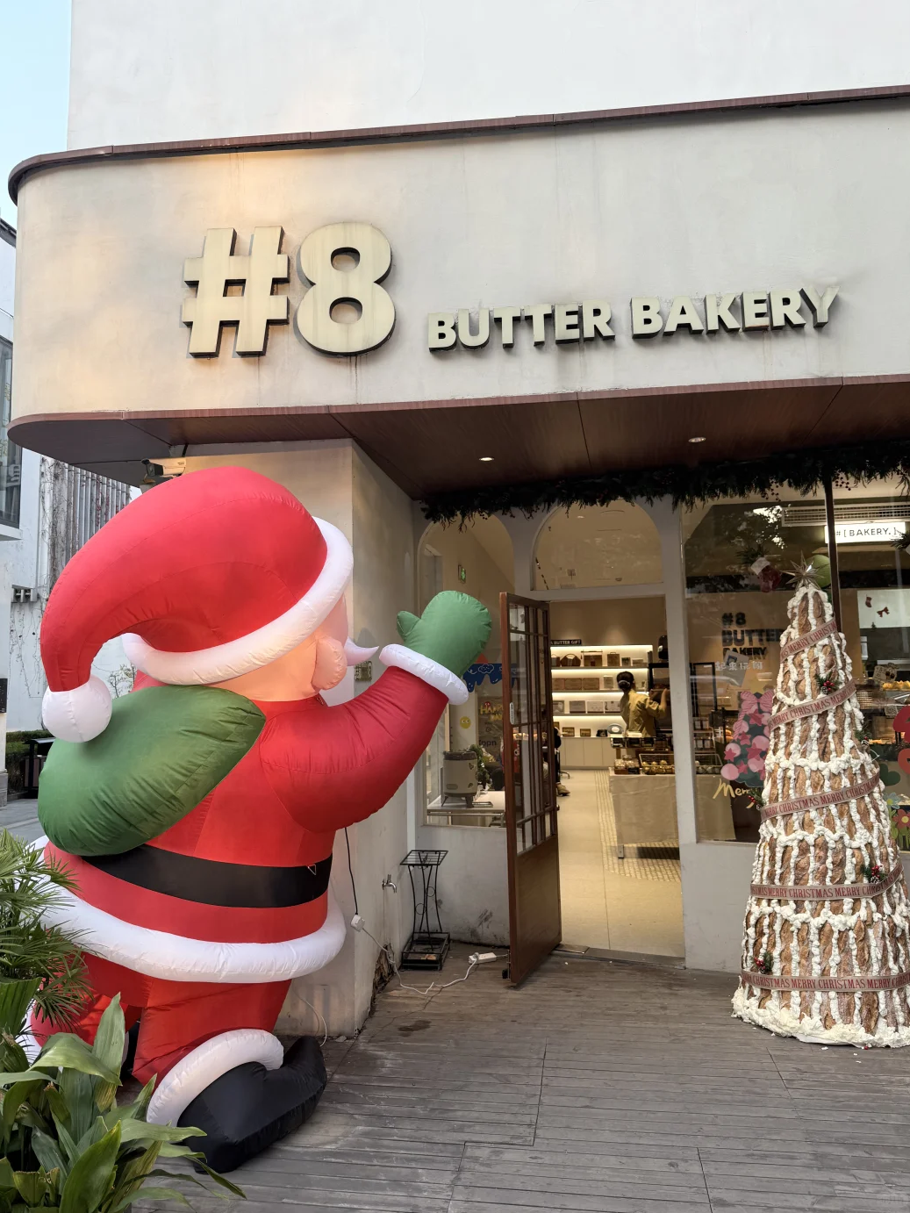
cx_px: 442
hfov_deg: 54.9
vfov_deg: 69.4
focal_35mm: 25
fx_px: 876
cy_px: 583
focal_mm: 6.76
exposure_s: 1/154
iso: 64
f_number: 1.78
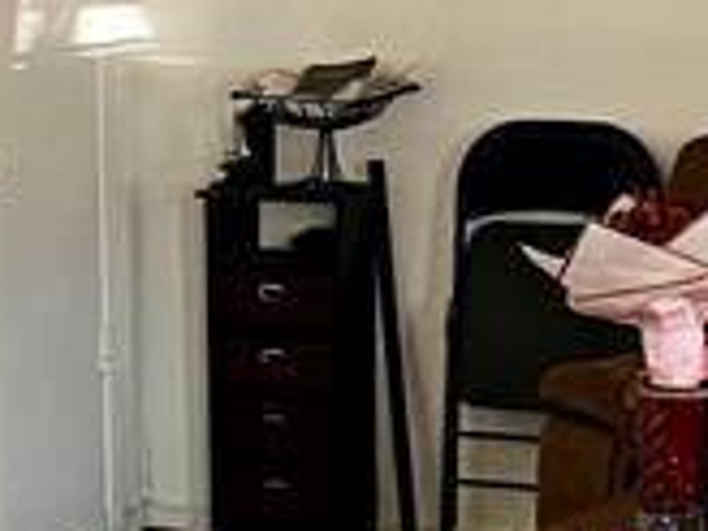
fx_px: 3313
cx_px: 298
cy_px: 518
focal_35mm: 162
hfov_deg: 12.2
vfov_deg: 9.1
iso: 500
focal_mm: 5.7
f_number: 1.5
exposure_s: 1/53
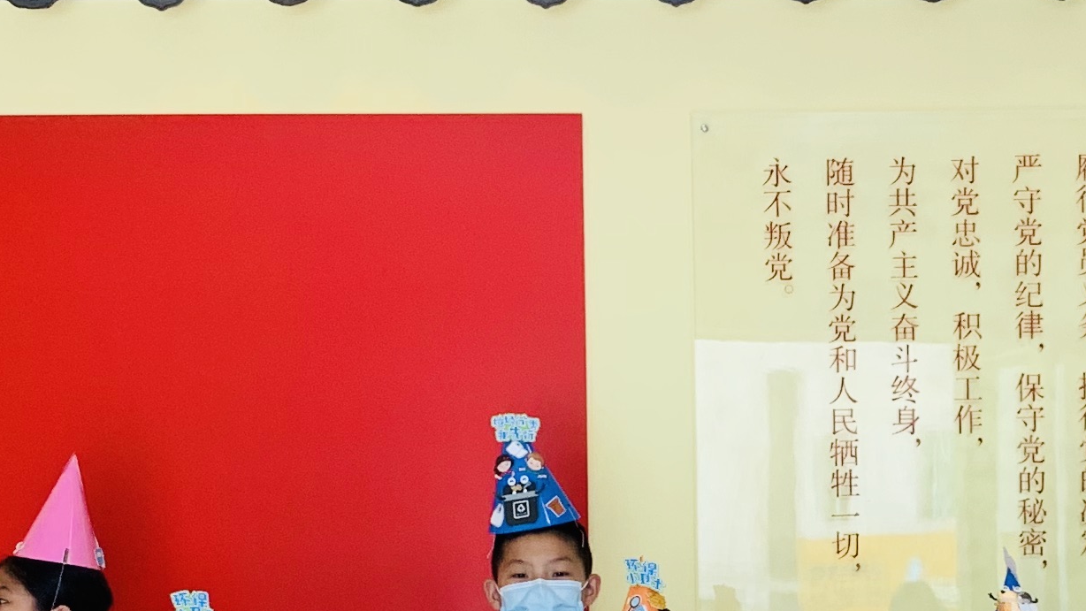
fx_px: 2678
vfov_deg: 12.8
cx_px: 910
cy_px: 666
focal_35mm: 93
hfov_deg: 22.5
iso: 32
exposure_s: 1/99
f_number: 1.8
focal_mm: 4.25
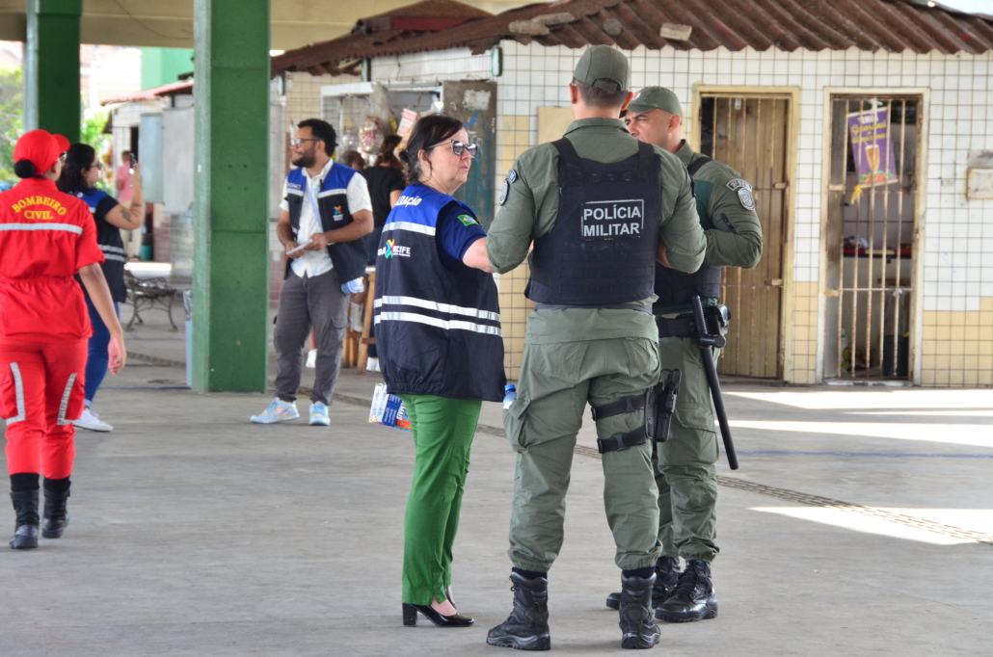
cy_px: 328
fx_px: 4335
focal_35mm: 158
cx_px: 496
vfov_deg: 8.7
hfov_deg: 13.1
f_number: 13
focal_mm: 105
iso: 1000
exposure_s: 1/160
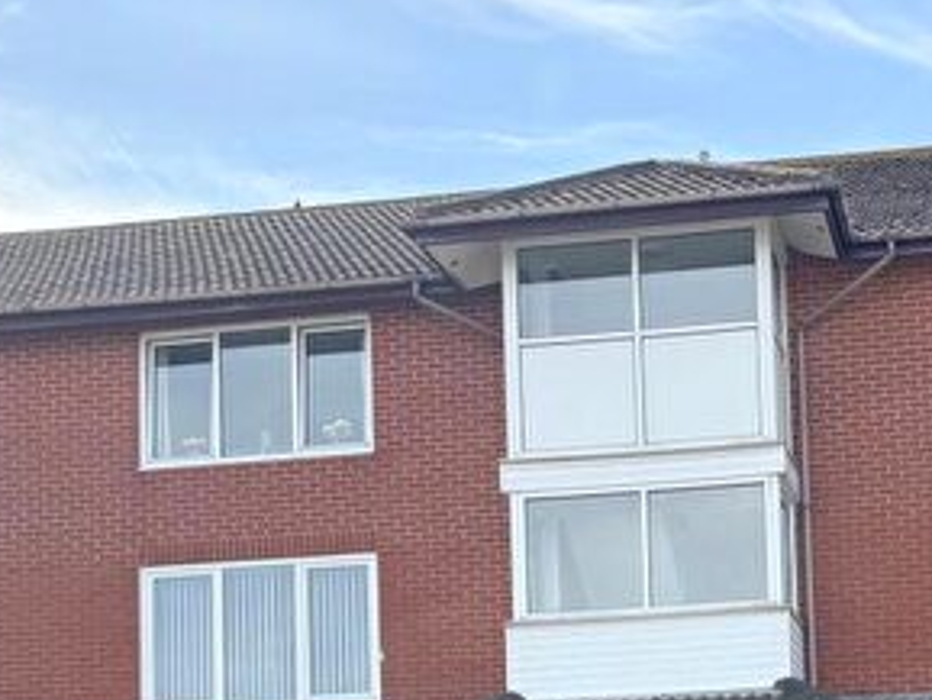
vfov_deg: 22.1
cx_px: 771
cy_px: 766
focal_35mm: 63
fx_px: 1697
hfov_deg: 29.9
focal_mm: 5.96
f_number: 1.6
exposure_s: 1/2451
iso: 50
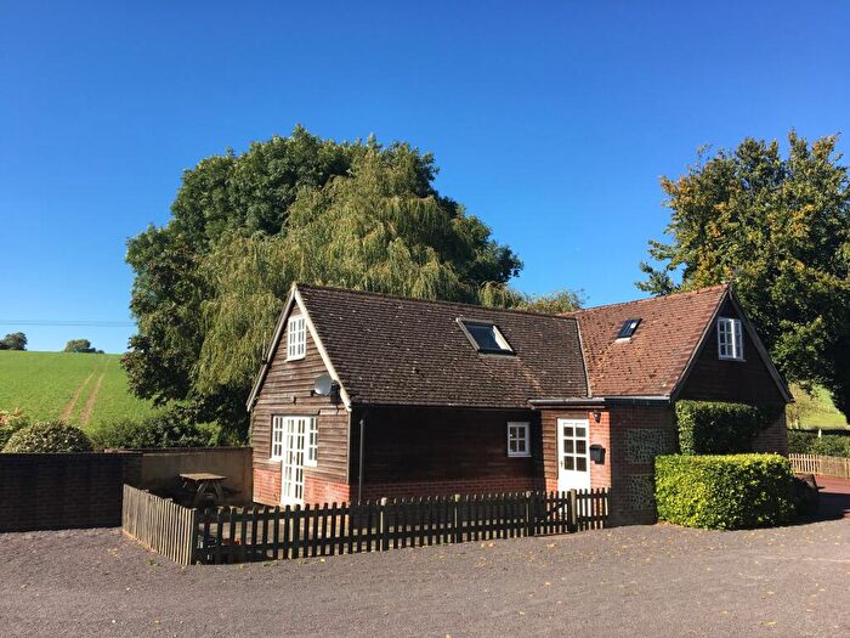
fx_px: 712
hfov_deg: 61.7
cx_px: 425
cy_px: 319
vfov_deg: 48.2
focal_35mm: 29
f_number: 2.2
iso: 25
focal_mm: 4.15
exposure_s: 1/938
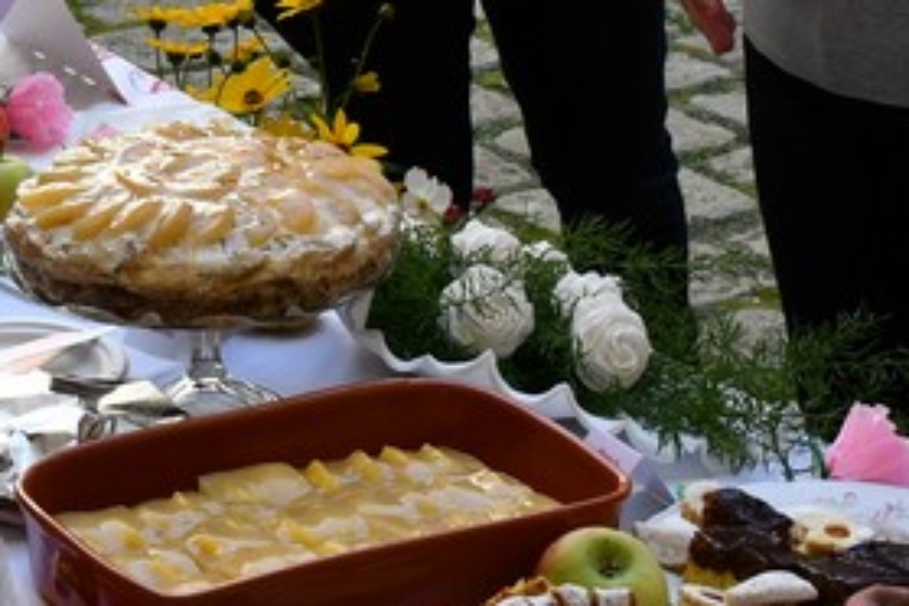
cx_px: -127
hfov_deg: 15.9
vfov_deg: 10.7
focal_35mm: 125
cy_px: -191
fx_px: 3156
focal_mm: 23
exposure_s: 1/250
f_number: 6.3
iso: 200
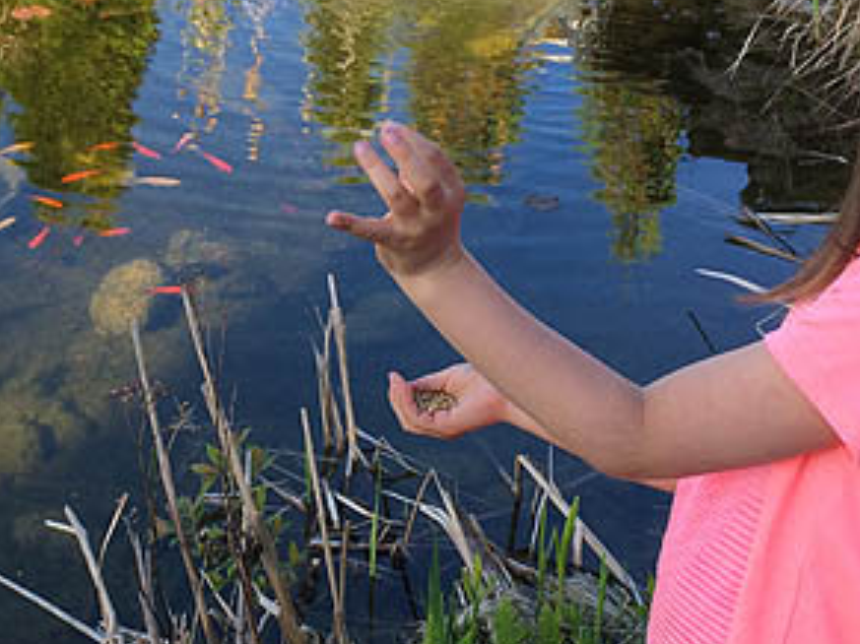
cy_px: 307
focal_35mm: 66
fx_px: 1639
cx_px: 251
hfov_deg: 29.1
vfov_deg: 22.2
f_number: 2.2
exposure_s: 1/370
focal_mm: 4.12
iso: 32
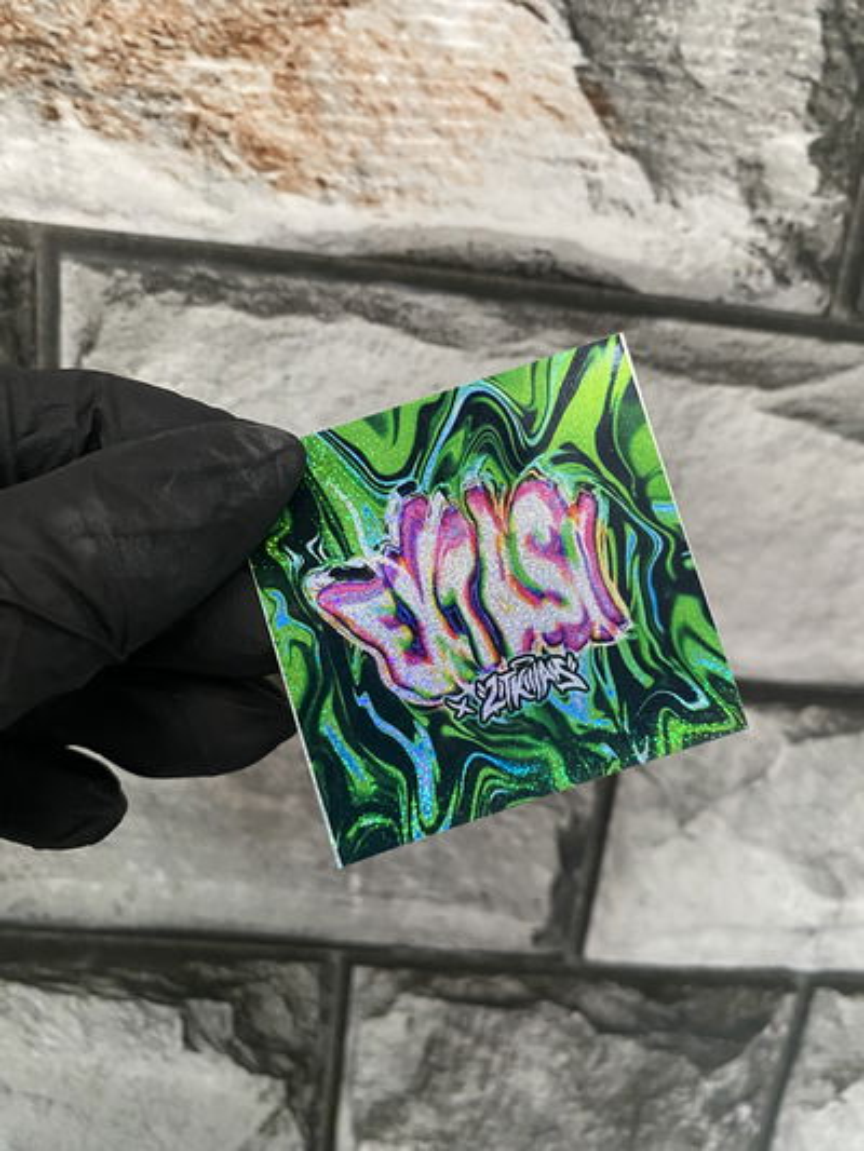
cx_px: 432
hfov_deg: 54.9
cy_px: 576
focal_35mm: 25
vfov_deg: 69.4
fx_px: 832
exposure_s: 1/60
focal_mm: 4.25
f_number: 1.8
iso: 400
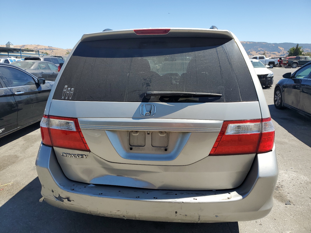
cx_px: 156
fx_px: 234
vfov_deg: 53.1
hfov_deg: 67.3
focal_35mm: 26
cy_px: 116
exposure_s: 1/2000
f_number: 1.5
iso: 50
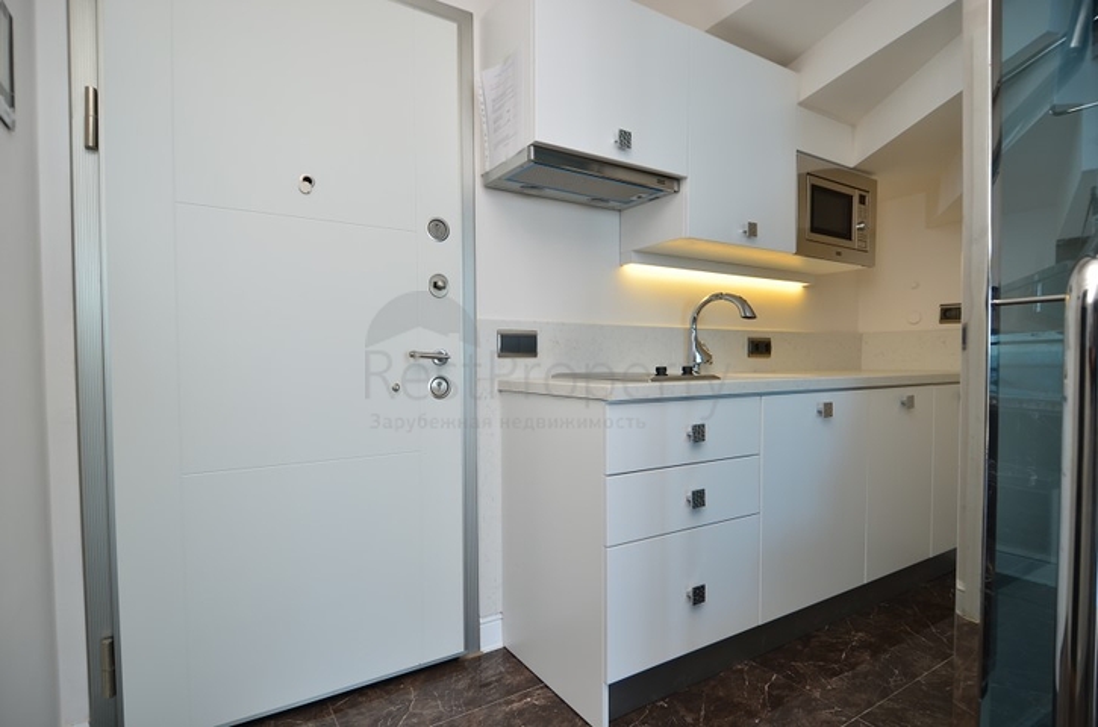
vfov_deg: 67.1
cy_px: 364
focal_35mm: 18
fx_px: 548
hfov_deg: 90.1
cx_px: 549
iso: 100
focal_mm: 12
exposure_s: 1/60
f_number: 4
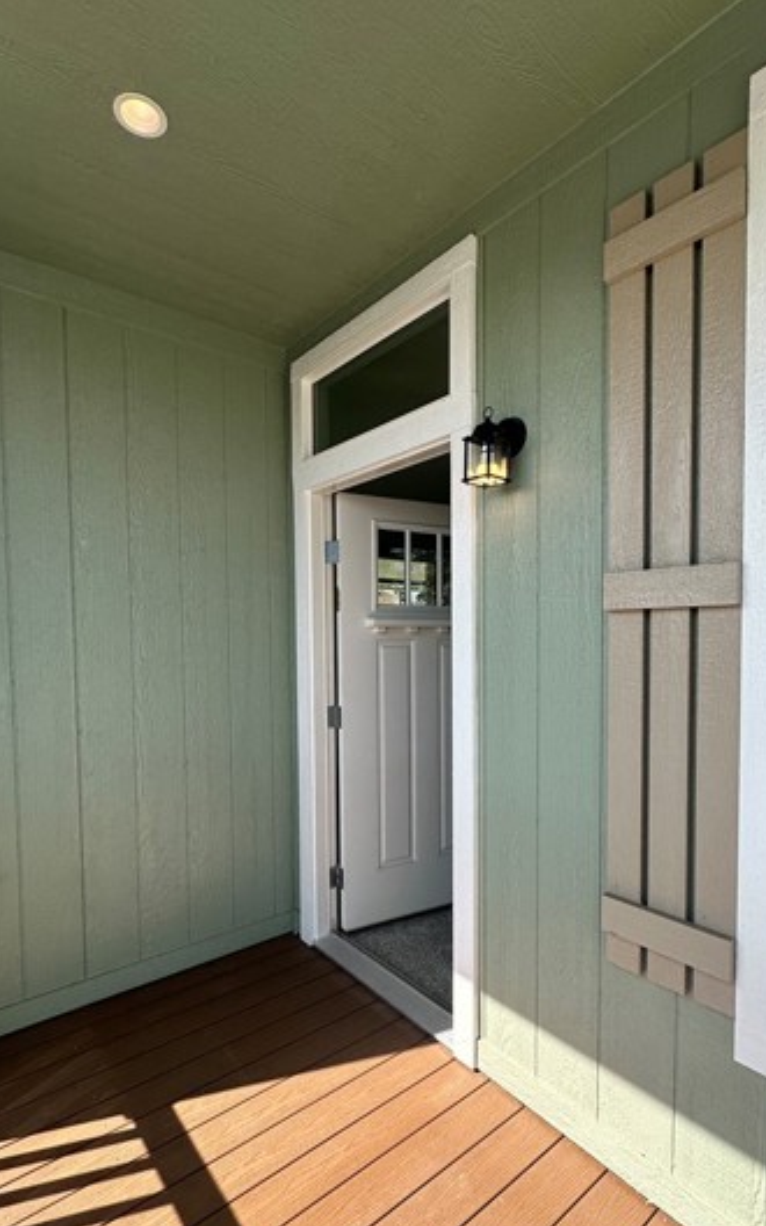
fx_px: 601
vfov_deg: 90.9
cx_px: 390
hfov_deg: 65.0
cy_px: 664
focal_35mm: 18
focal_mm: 2.22
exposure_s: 1/629
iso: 40
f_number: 2.2
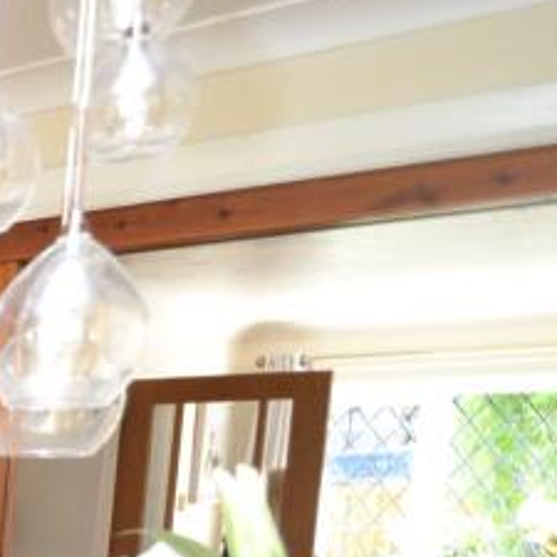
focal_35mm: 58
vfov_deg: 27.3
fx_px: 1056
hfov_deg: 16.5
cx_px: -696
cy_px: 595
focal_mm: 10
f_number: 4
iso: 400
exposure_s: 1/60
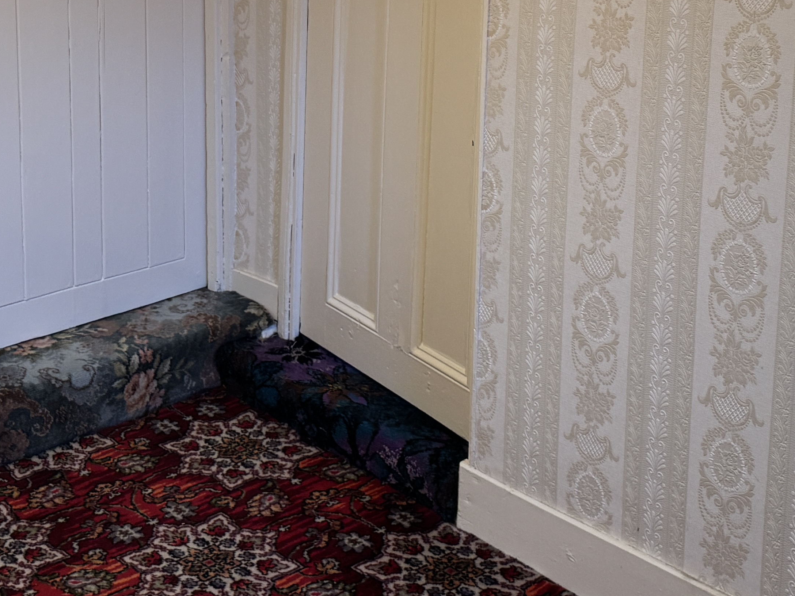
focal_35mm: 63
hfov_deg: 30.5
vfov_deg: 22.7
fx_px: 1447
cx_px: 273
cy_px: 56
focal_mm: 6.76
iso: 200
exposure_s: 1/50
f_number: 1.78
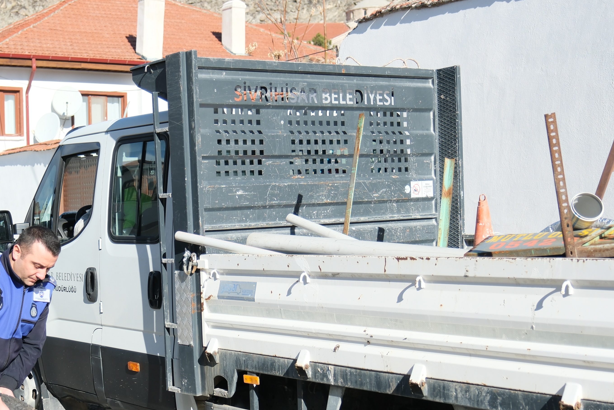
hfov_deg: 34.1
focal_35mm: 57
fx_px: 972
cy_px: 305
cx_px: 130
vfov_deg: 23.5
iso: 320
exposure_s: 1/2400
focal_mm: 23.4
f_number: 2.8
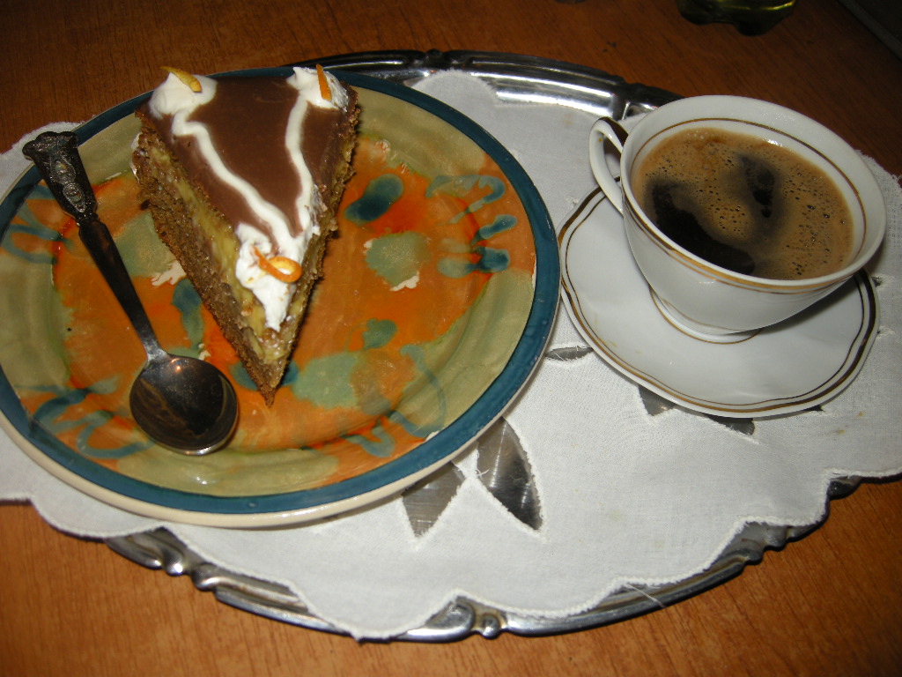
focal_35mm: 35
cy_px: 338
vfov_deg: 40.7
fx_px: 912
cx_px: 451
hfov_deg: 52.6
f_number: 2.7
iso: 64
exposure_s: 1/60
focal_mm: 7.5
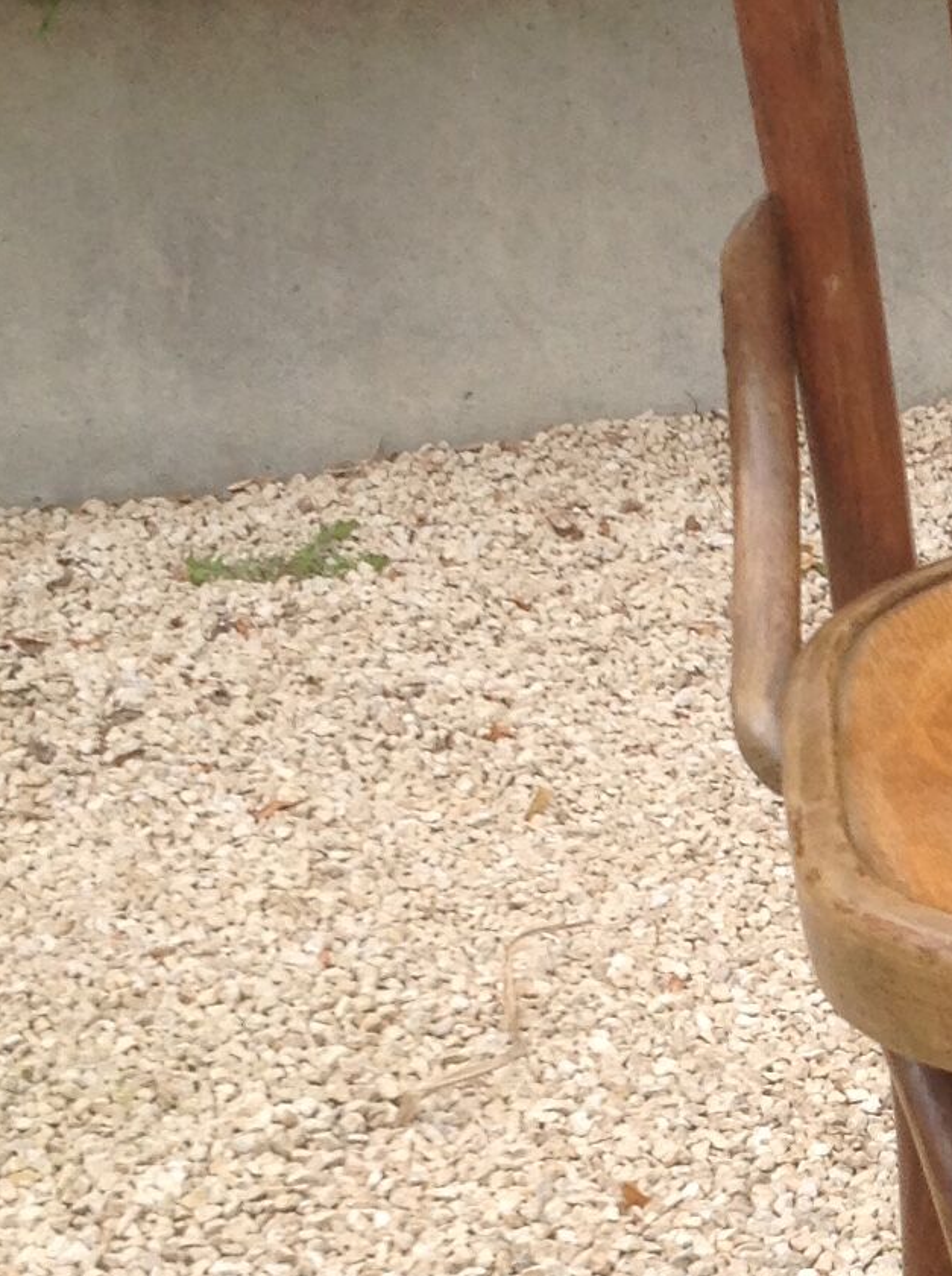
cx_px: 1367
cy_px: 1019
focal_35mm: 108
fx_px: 3972
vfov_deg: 18.1
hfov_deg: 13.0
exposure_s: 1/796
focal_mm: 4.28
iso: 50
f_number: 2.4
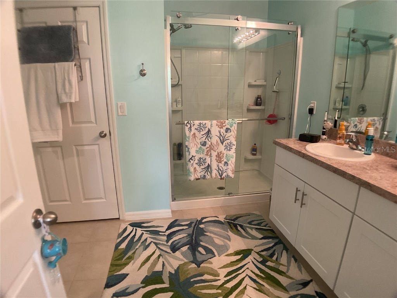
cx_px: 198
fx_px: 333
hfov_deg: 61.7
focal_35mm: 29
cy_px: 149
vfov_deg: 48.2
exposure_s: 1/60
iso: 160
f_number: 1.8
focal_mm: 3
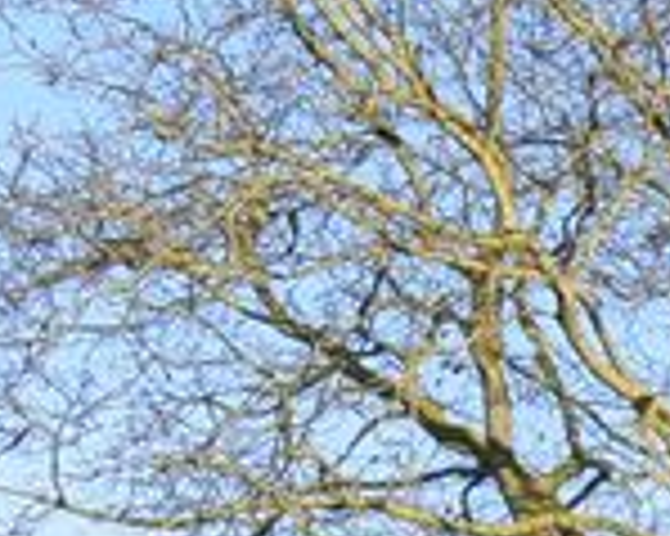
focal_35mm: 187
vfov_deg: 8.0
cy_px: 874
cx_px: 1736
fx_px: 3706
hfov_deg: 9.1
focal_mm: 11
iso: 100
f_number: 3.5
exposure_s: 1/500
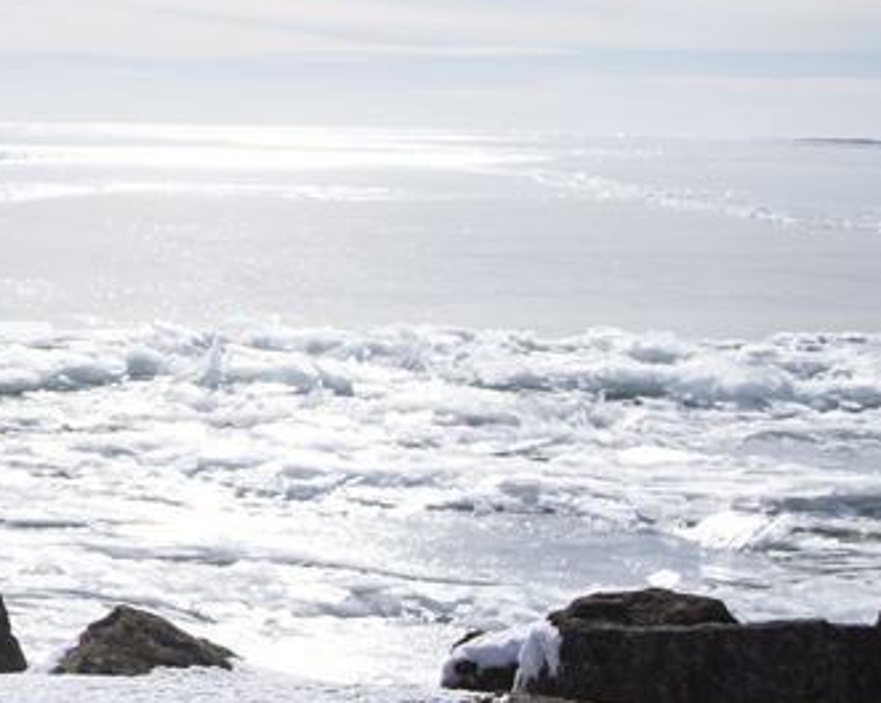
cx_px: -218
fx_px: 2396
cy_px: 367
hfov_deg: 19.4
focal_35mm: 92
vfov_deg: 16.7
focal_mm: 20
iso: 200
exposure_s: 1/8000
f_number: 4
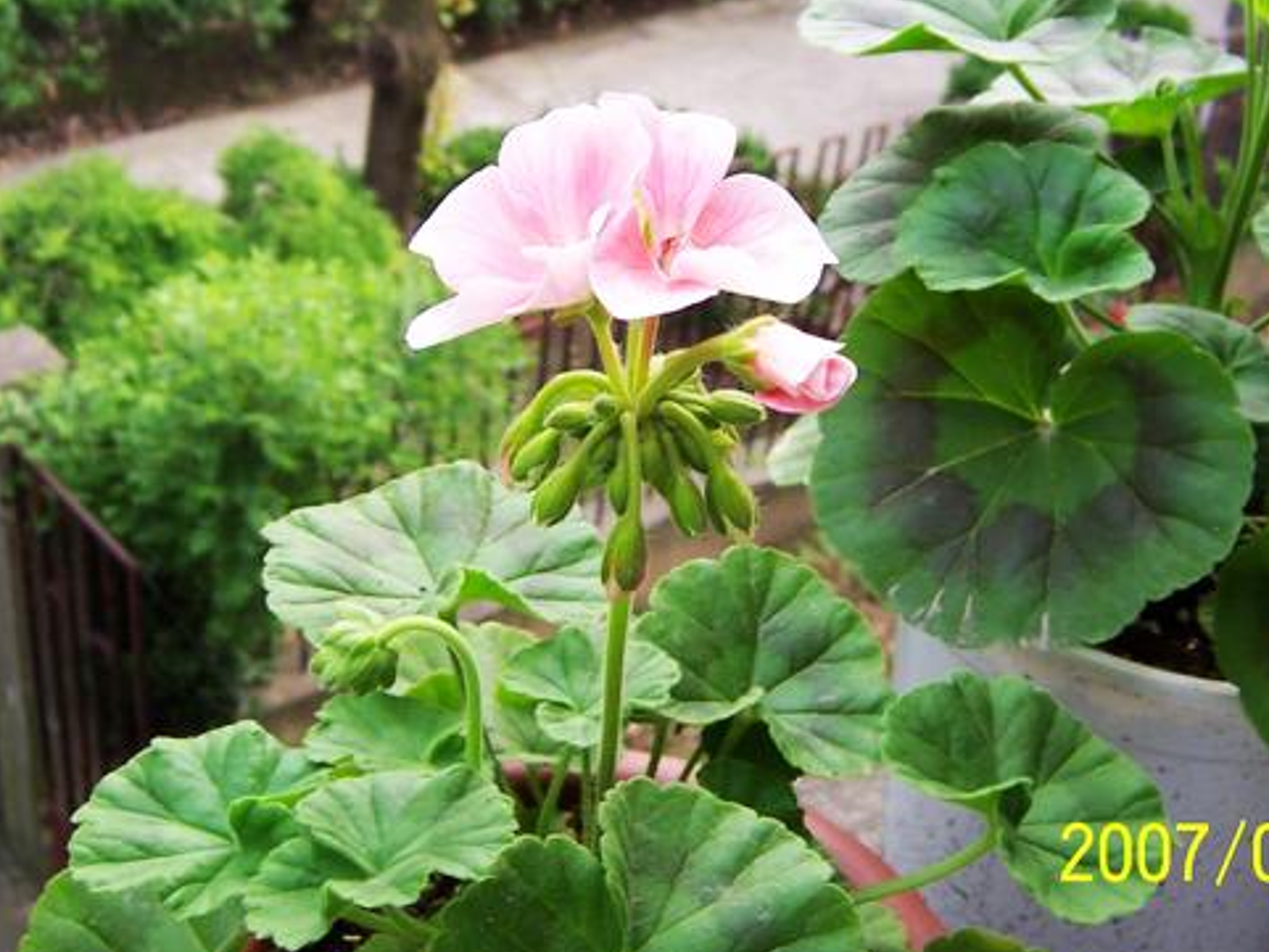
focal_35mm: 48
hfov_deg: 39.6
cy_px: 334
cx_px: 623
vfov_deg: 30.1
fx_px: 1760
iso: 80
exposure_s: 1/90
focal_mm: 5.5
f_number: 3.4
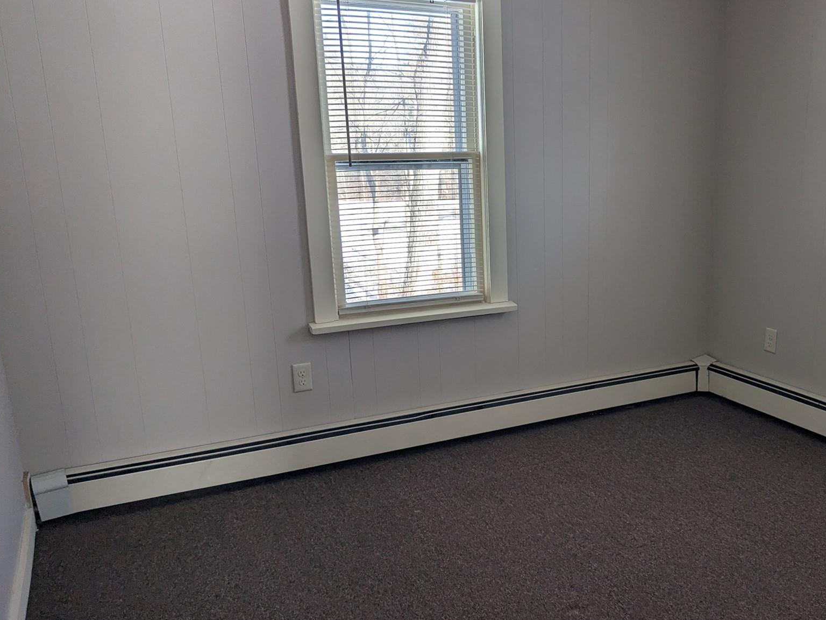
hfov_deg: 55.7
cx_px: 546
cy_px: 327
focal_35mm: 32
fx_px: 764
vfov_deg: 44.1
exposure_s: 1/195
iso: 39
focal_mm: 6.81
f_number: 1.85
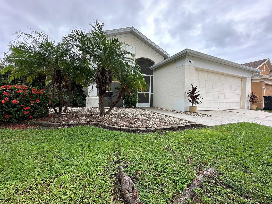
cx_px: 136
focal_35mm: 14
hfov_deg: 102.1
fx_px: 110
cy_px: 102
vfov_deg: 85.7
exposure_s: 1/371
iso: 40
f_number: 2.2
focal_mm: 2.22
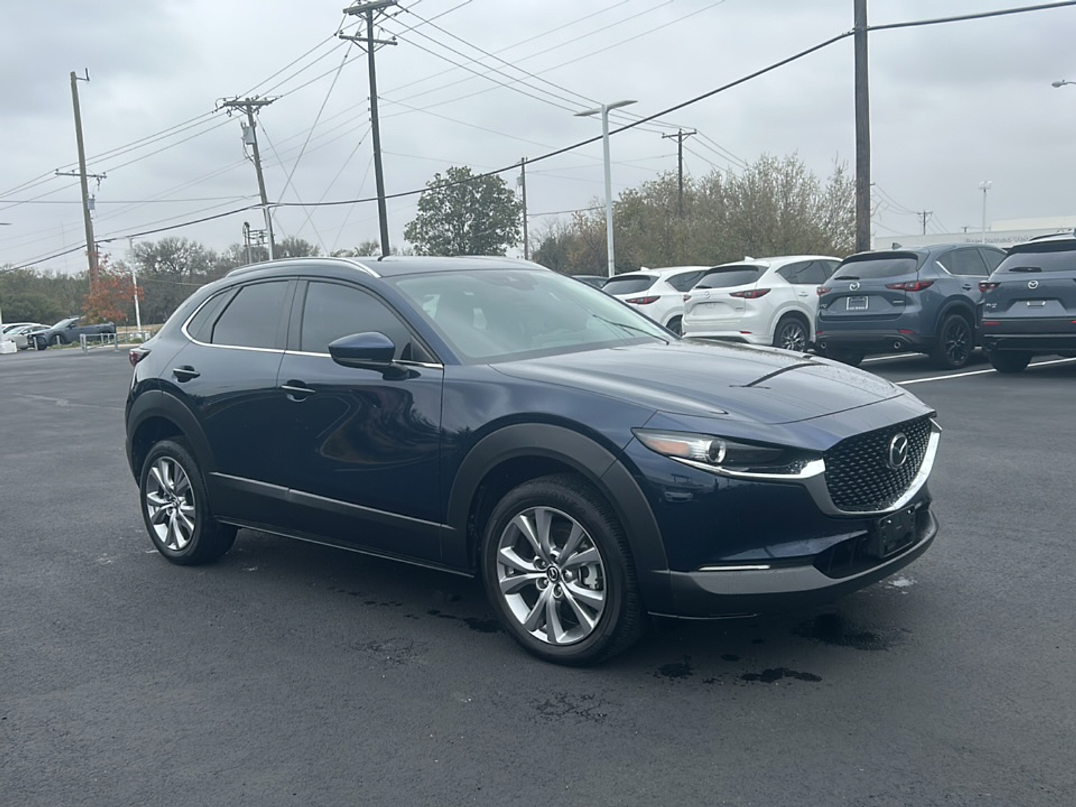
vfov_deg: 51.4
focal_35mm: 27
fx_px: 839
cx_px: 538
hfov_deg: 65.3
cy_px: 404
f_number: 1.5
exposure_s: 1/1196
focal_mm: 5.7
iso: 50
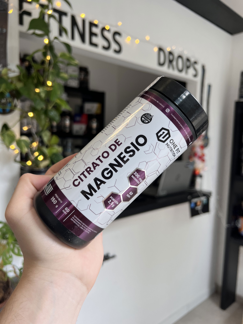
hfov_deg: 53.1
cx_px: 122
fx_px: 243
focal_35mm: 26
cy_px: 162
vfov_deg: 67.3
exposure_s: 1/119
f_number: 1.5
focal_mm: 5.7
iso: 32
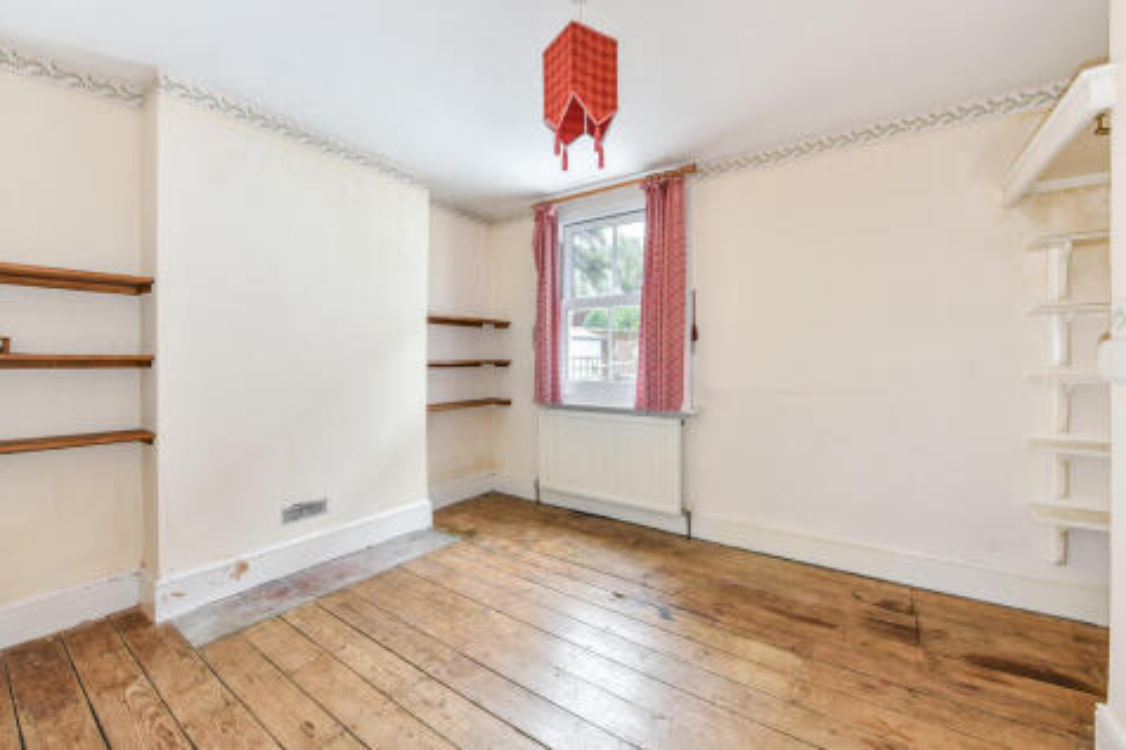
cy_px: 375
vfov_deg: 81.2
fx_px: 438
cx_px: 563
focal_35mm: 14
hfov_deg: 104.3
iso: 400
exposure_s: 1/4
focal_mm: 14
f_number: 8
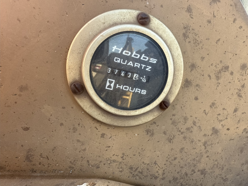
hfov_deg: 69.4
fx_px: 179
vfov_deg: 54.9
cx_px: 124
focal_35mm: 25
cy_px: 93
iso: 40
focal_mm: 2.22
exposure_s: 1/220
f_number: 2.2
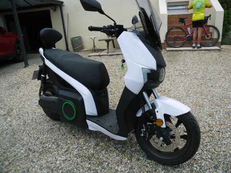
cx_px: 116
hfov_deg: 65.3
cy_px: 86
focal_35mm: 27
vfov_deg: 51.4
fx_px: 180
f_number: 3.5
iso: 80
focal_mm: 4.9
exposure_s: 1/693
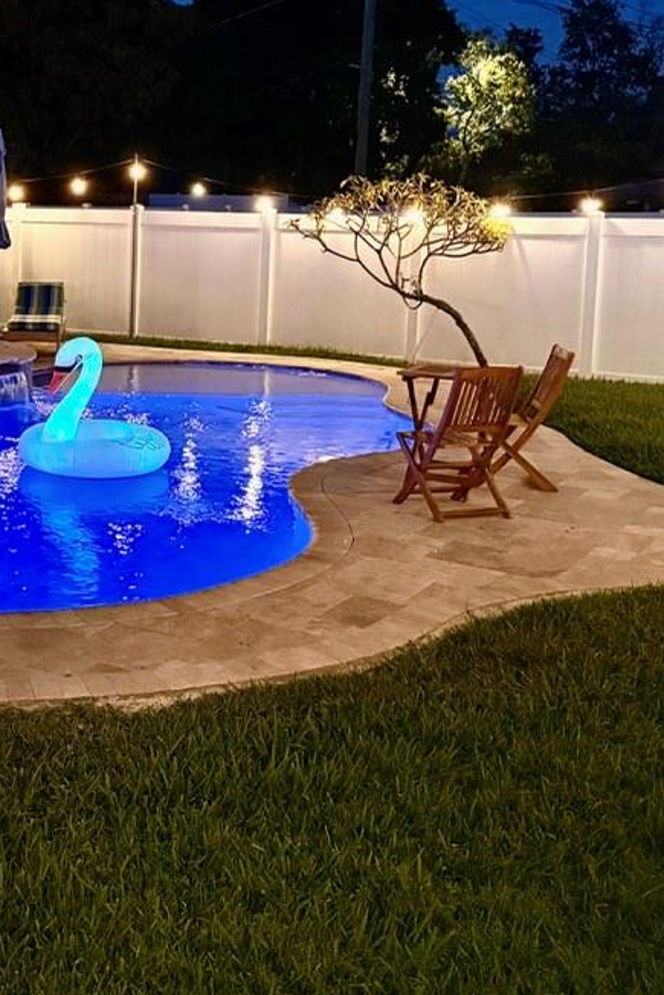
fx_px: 1355
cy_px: 340
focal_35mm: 49
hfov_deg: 26.8
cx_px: 104
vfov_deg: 39.9
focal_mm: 6.76
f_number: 1.78
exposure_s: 1/30
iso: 1250
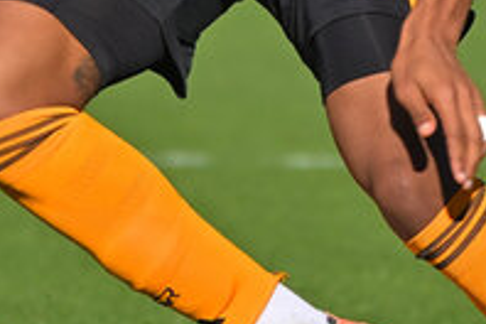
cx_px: 98
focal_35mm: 1659
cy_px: -204
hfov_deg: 1.2
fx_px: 22395
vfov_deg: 0.8
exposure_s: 1/1600
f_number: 6.3
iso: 220
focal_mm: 320
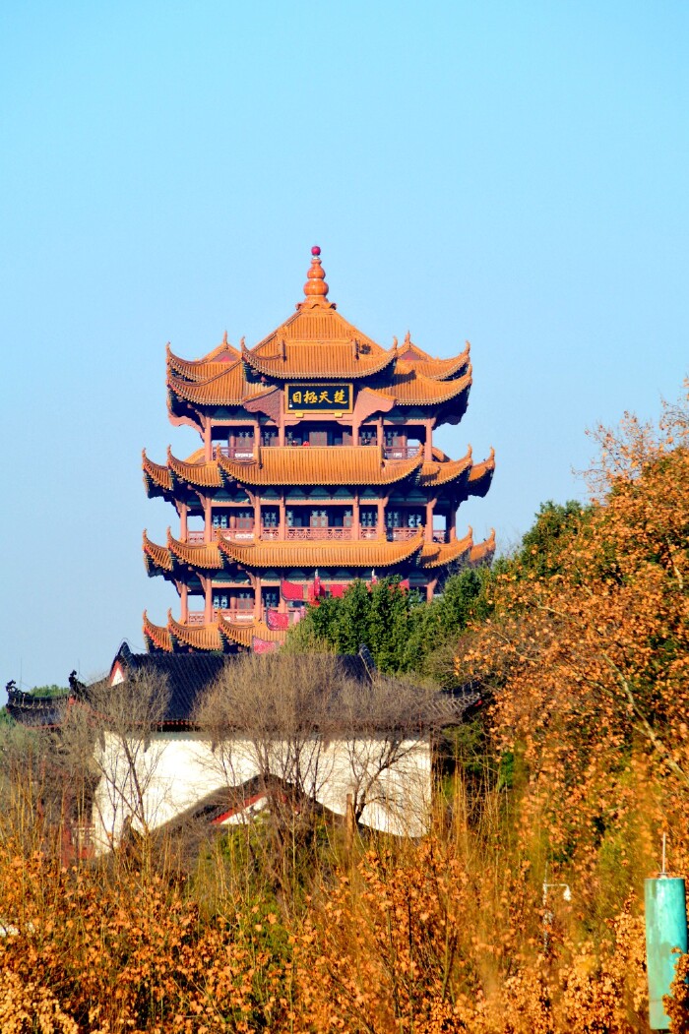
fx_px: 8618
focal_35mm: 300
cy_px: 517
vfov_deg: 6.9
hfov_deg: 4.6
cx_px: 344
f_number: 10
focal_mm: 200
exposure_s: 1/320
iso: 200
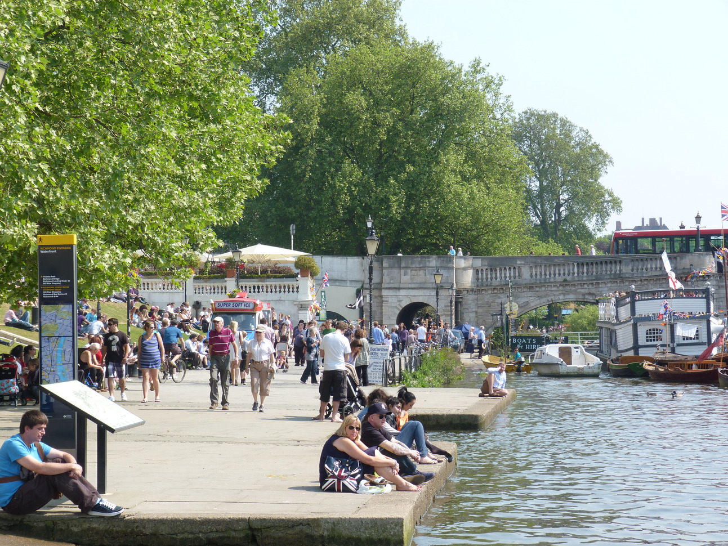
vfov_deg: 16.2
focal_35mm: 91
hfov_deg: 21.5
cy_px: 273
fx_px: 1914
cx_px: 364
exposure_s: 1/250
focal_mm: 16.5
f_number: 4.5
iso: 80
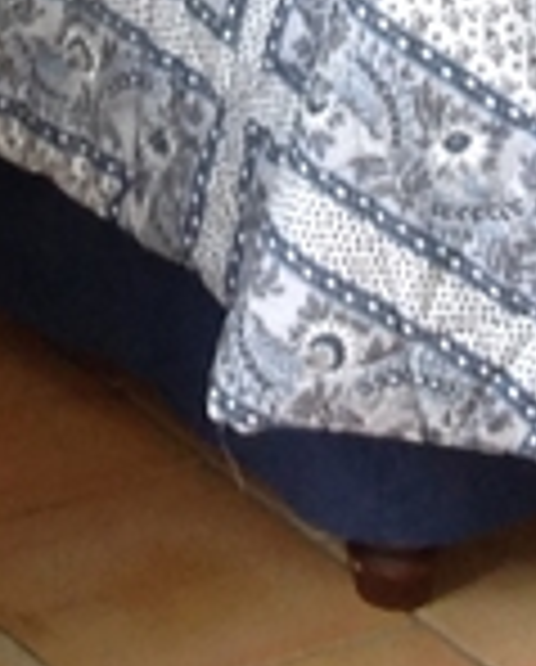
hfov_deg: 5.6
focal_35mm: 276
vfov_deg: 6.4
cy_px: -1296
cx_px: -77
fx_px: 5456
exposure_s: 1/15
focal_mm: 4.28
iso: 80
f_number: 2.4
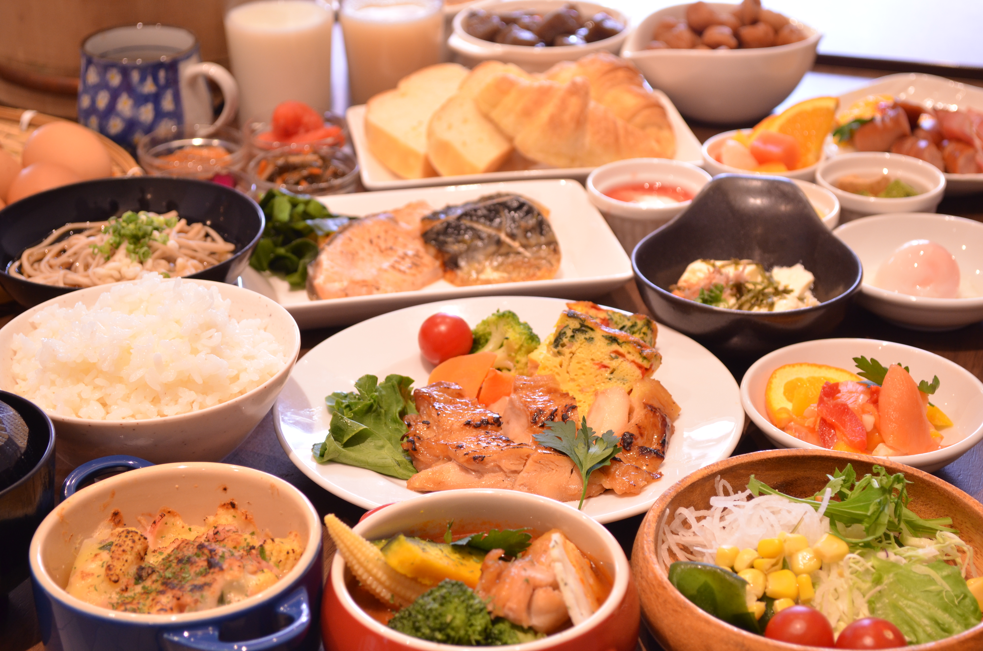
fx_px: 1880
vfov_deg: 19.6
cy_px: 326
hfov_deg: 29.3
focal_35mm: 69
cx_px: 492
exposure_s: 1/13
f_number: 5.6
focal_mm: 46
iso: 400
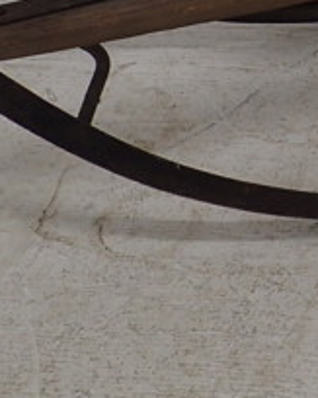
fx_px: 1354
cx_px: 652
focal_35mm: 115
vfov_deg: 15.8
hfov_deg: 11.9
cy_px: -135
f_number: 3.2
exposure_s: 1/60
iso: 200
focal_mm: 5.5
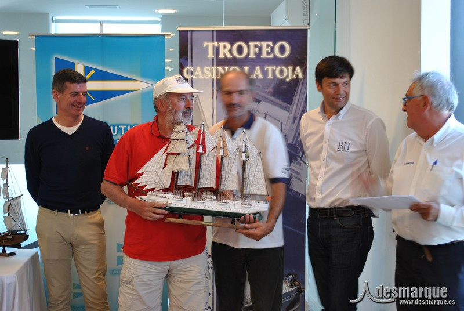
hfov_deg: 37.8
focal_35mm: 52
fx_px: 678
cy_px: 156
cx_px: 232
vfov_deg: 25.8
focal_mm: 35
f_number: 5
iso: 100
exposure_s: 1/10
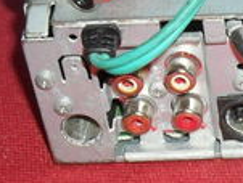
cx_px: 406
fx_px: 1041
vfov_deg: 10.0
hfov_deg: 12.4
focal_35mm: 148
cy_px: 148
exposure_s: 1/45
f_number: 3.2
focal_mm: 6.3
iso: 200
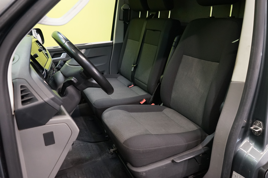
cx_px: 134
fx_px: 253
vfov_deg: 38.9
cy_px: 89
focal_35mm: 34
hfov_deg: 55.8
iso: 3200
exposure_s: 1/60
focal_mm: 34
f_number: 5.6
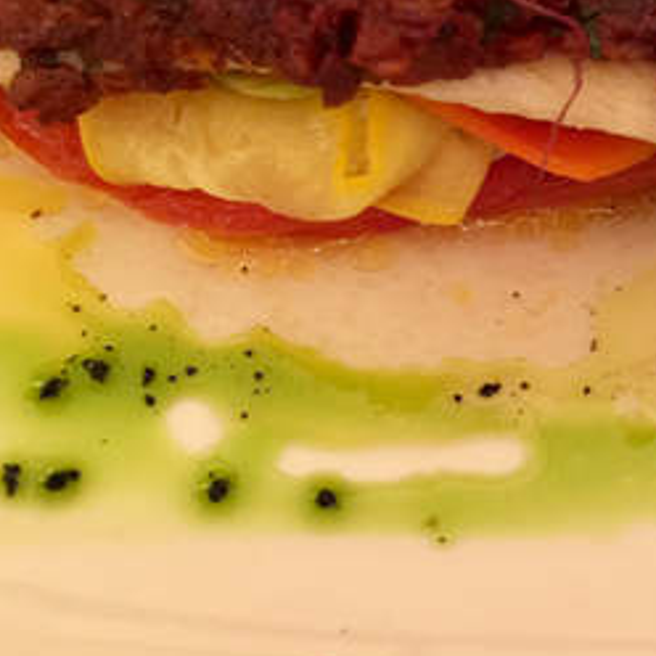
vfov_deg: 27.4
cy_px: 188
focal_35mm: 62
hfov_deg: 27.1
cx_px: 537
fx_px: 1329
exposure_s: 1/8
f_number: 2.2
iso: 125
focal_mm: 4.15
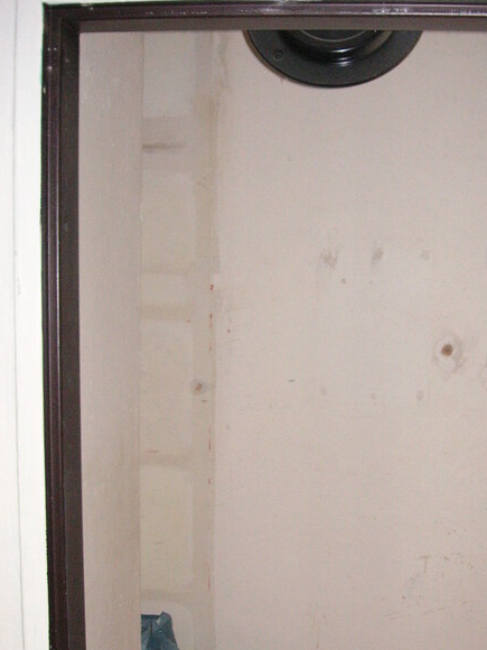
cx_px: 322
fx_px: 957
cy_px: 389
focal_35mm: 51
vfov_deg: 37.4
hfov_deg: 28.4
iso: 160
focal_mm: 6.1
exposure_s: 1/45
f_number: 2.8
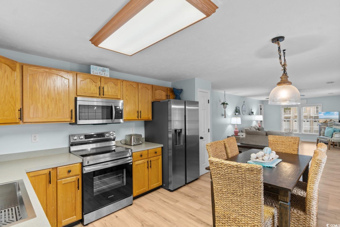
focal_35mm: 16
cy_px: 114
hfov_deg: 96.7
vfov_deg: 73.7
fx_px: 151
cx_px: 170
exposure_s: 1/2
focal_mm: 11
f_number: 4.8
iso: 100
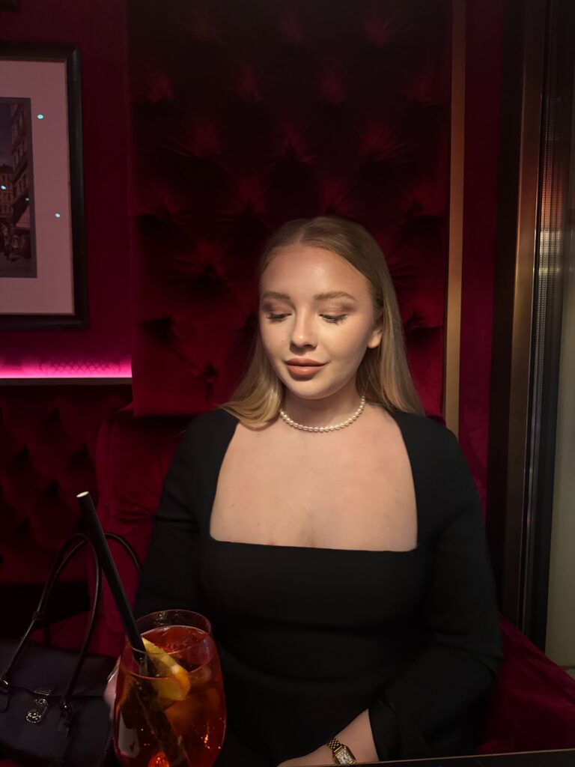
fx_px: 532
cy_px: 384
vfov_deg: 71.6
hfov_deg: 56.8
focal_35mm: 24
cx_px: 288
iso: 800
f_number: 1.78
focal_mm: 6.76
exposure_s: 1/60
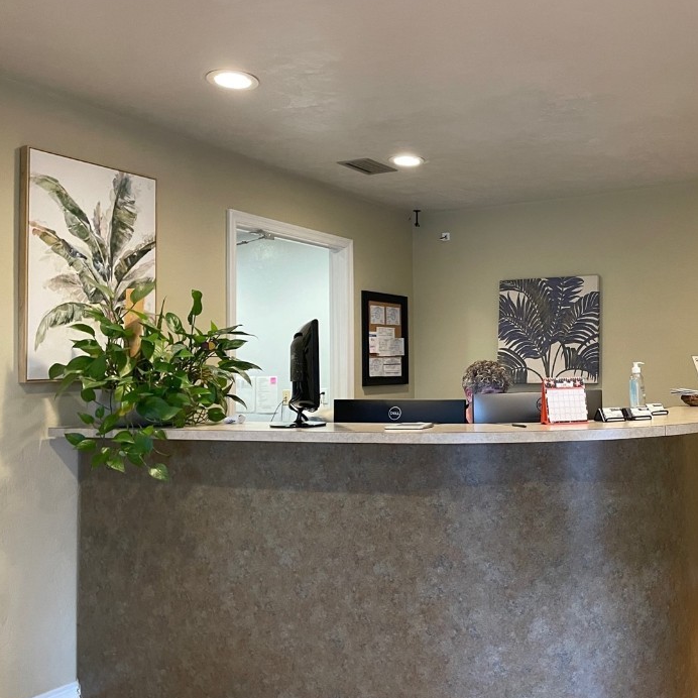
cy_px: 334
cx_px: 508
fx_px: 776
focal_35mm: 34
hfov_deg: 47.0
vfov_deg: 48.4
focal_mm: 4.2
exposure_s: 1/60
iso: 250
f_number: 1.6
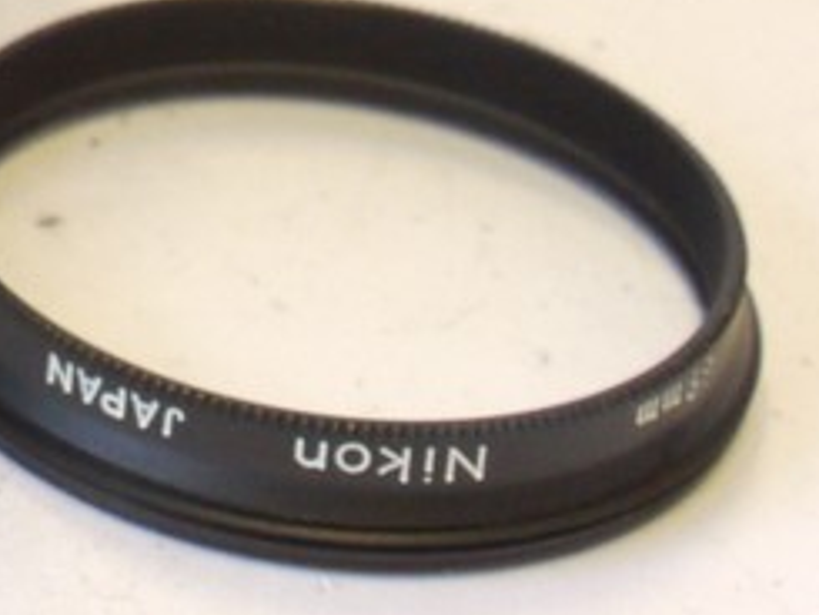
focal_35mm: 294
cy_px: -739
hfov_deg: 6.5
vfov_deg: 4.9
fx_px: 6959
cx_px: -1003
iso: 800
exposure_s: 1/30
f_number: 9
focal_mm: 30
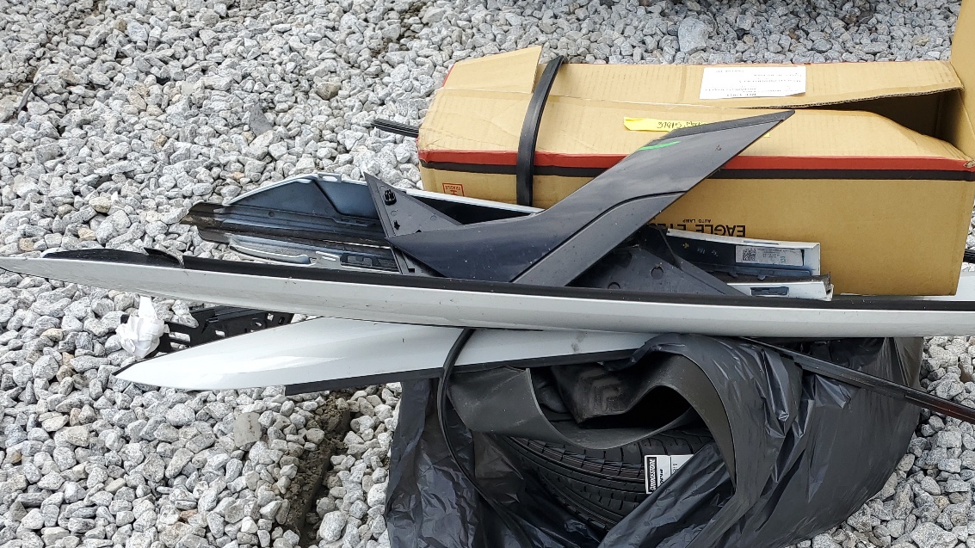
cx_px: 682
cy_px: 393
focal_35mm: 40
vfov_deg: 29.3
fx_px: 1034
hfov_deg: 49.2
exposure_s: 1/1111
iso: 50
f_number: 1.5
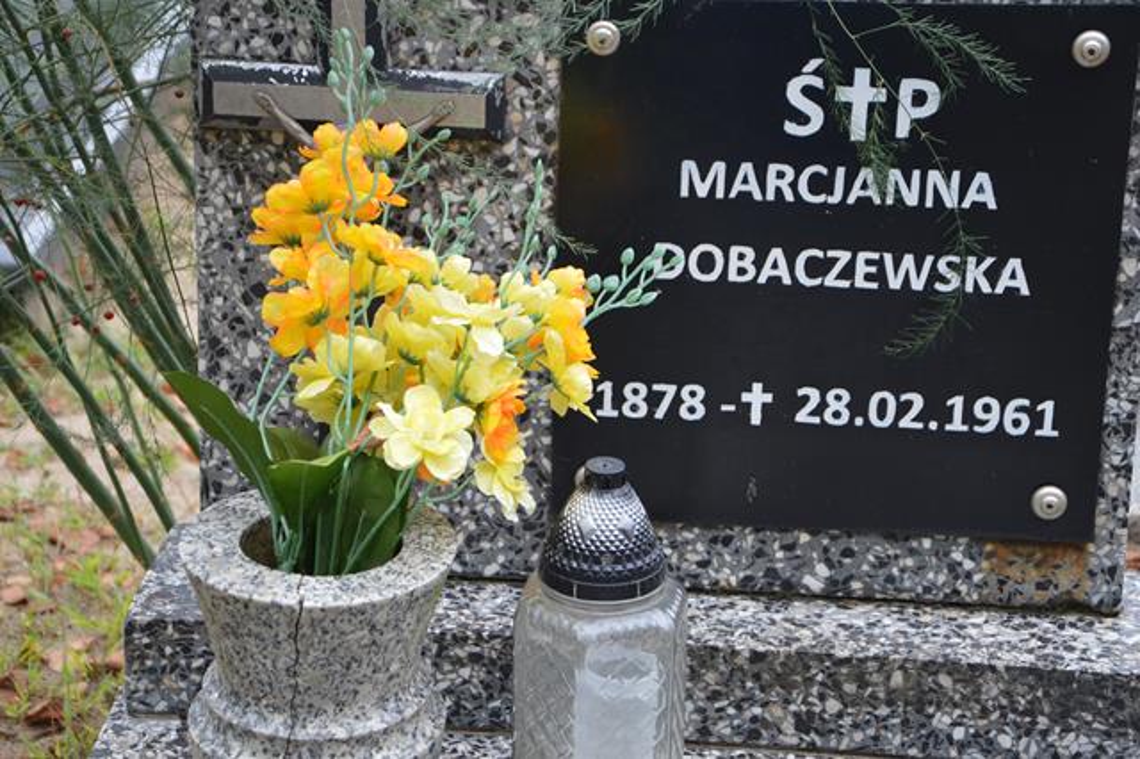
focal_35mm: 93
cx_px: 570
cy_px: 380
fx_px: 2943
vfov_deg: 14.7
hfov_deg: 21.9
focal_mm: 62
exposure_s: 1/125
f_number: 5.6
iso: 360
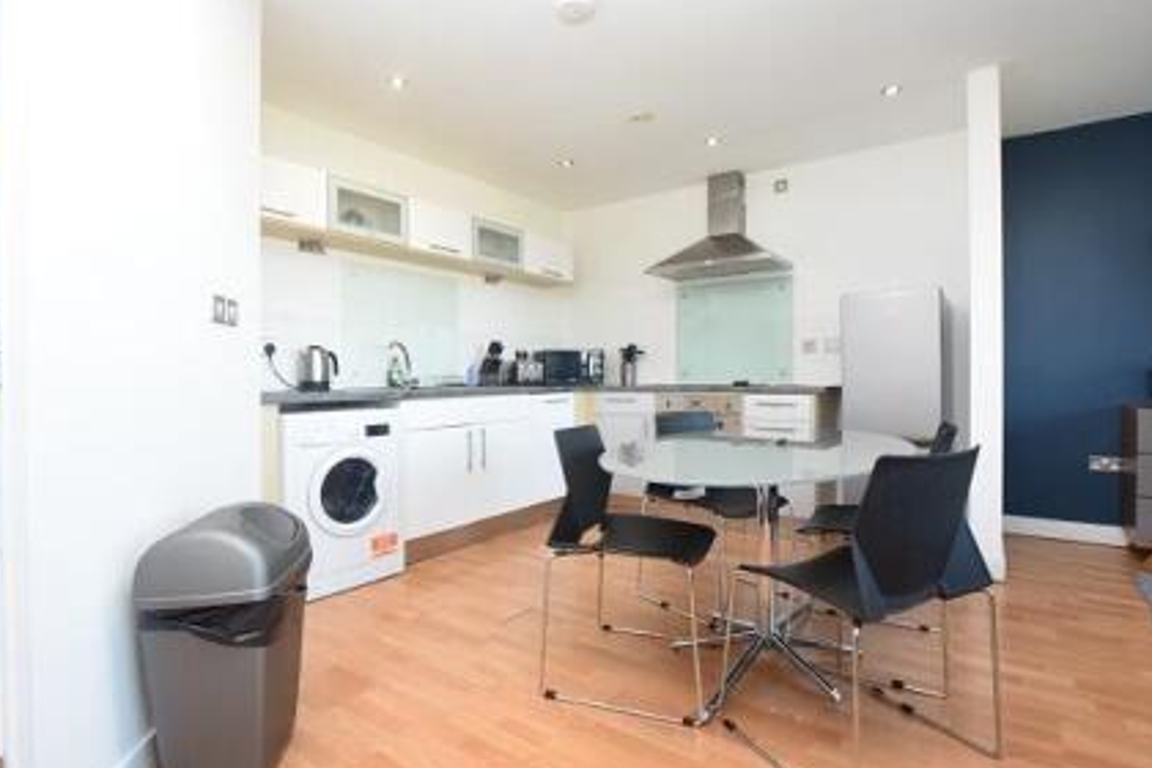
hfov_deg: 93.3
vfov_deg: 70.4
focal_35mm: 17
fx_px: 544
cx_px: 590
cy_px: 383
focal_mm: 10
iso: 800
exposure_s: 1/100
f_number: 5
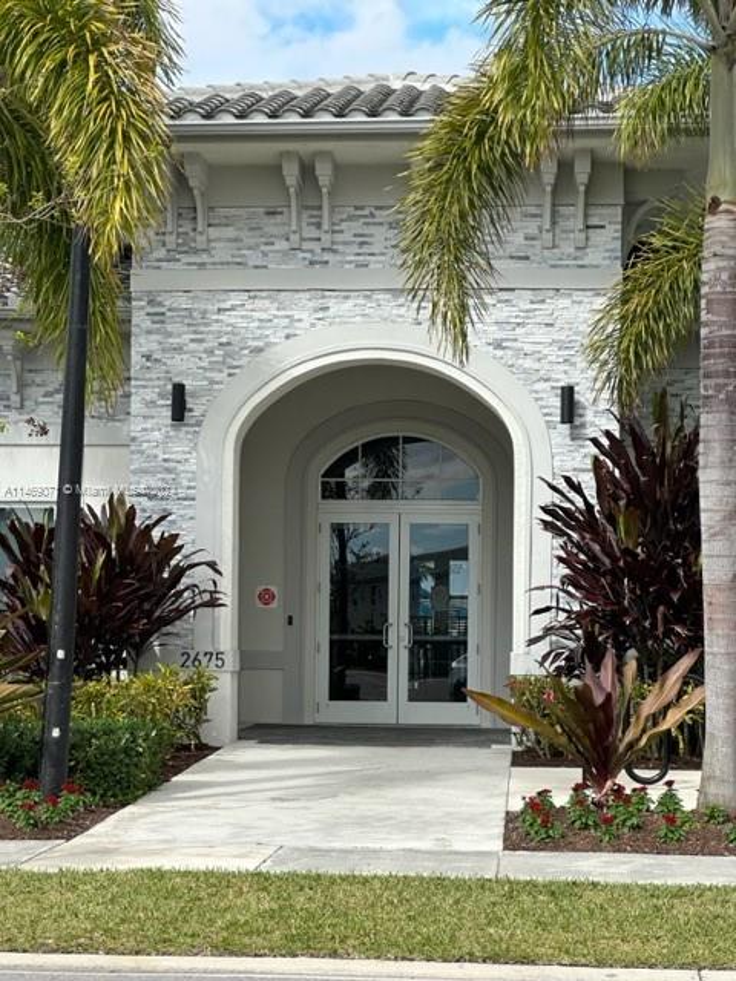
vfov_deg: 25.3
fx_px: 2183
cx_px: 368
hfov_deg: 19.1
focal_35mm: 77
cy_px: 490
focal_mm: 9
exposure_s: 1/567
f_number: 2.8
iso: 32
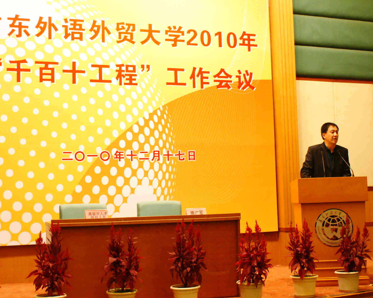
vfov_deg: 29.7
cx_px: 198
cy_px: 138
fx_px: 563
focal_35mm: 51
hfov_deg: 36.6
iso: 1600
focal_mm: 28
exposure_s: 1/40
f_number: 4.5
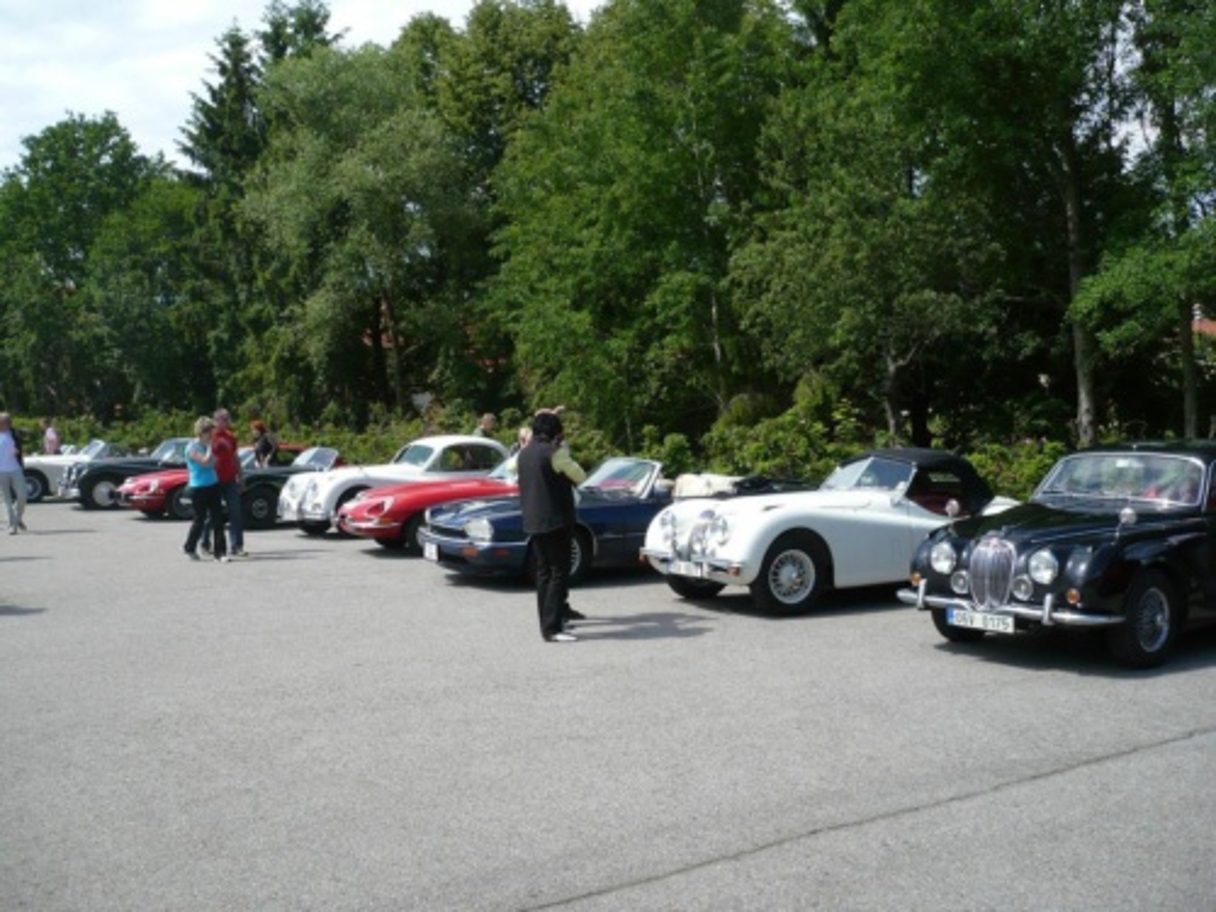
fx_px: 1405
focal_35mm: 40
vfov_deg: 36.0
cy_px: 456
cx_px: 608
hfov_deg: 46.8
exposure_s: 1/1000
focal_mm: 6.6
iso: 100
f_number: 3
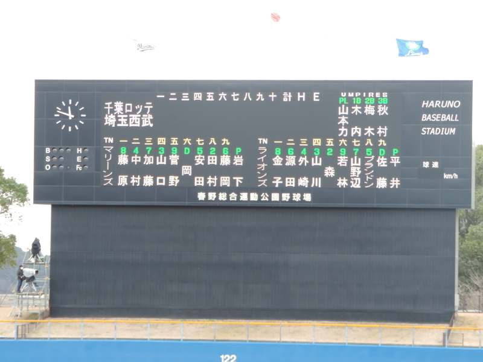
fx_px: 2372
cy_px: 181
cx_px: 242
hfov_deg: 11.6
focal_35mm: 170
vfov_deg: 8.7
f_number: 4.5
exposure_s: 1/125
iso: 140
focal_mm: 30.3
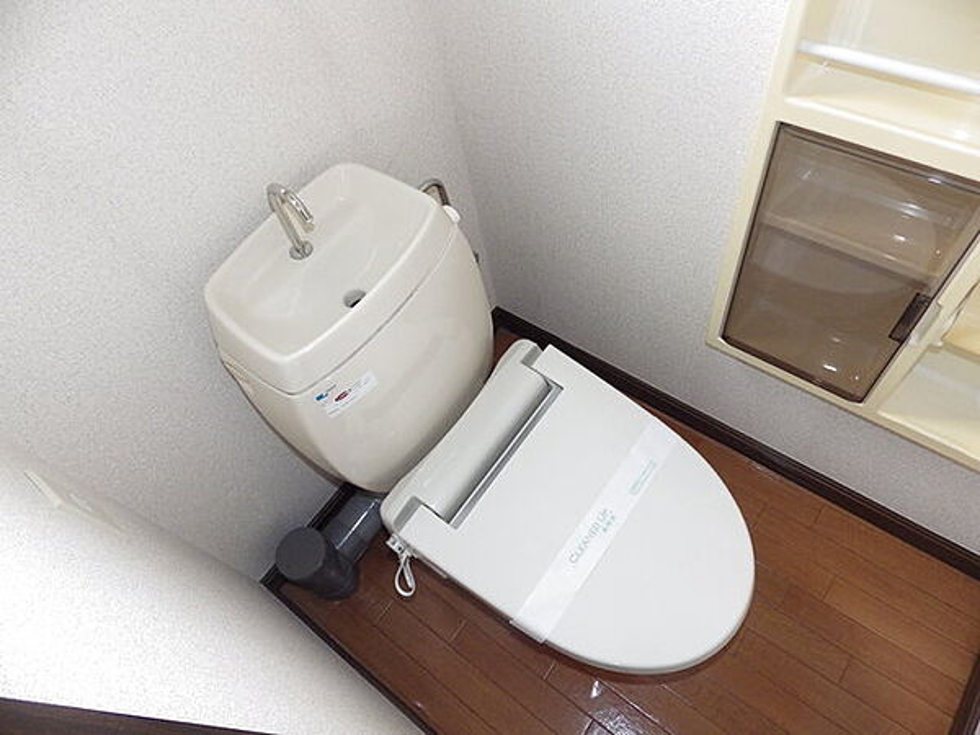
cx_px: 490
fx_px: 623
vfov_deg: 61.1
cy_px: 368
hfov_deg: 76.4
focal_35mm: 22
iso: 320
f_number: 3.1
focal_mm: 4
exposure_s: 1/45
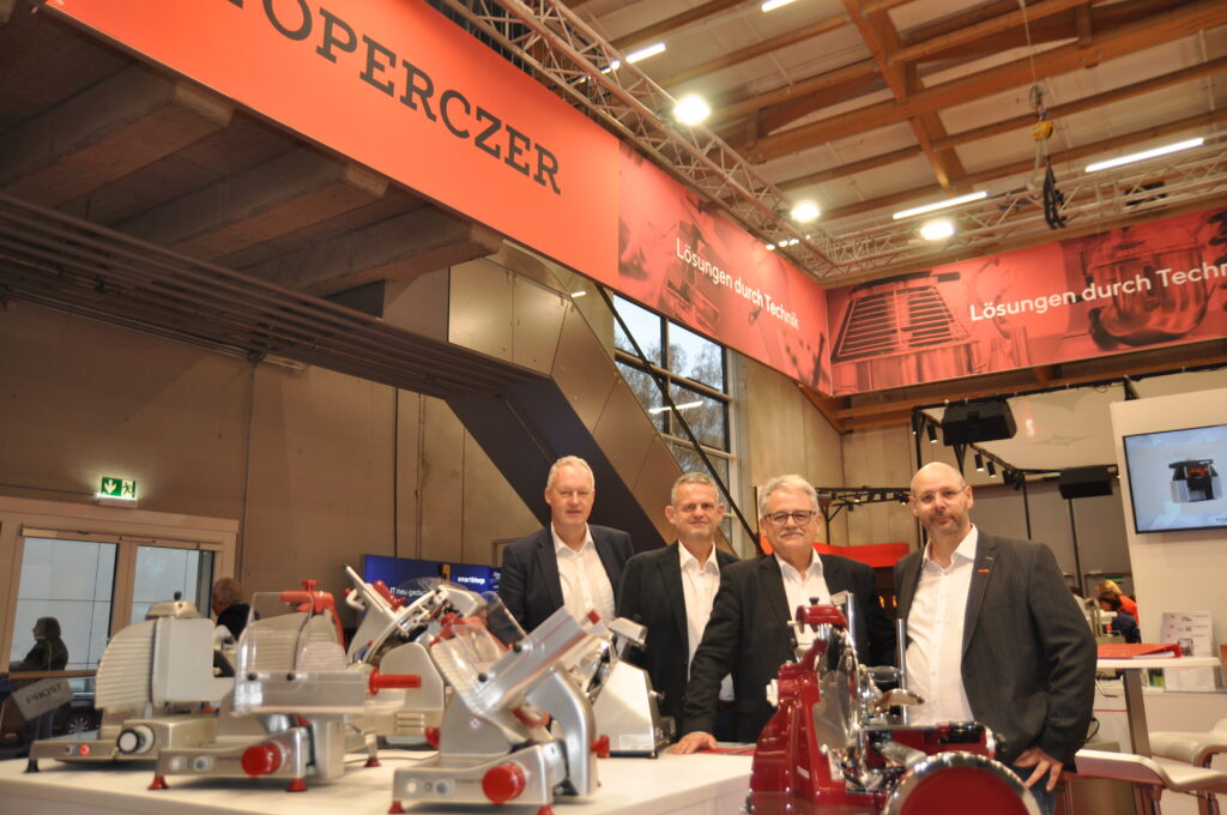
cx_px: 614
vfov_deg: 45.6
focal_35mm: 28
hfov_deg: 64.6
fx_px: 970
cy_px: 408
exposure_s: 1/200
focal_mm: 19
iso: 320
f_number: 2.8
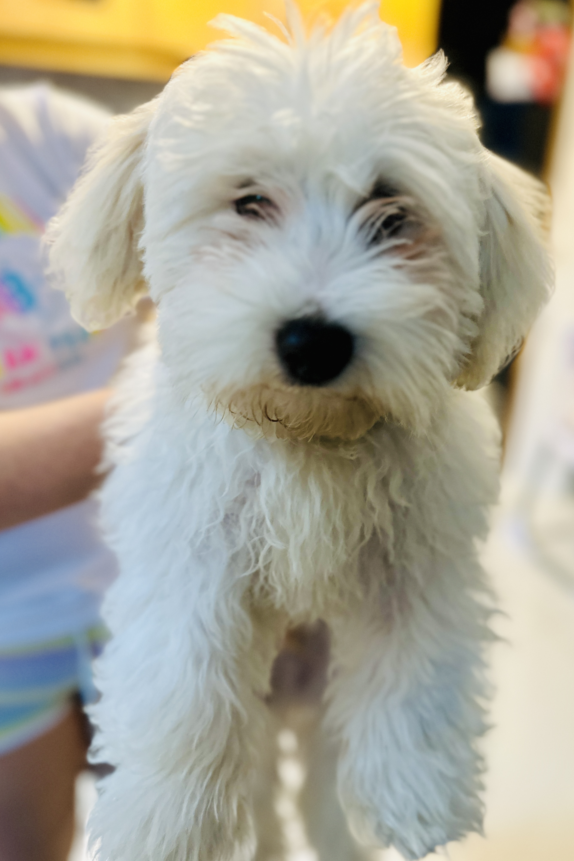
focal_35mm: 25
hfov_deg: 51.2
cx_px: 317
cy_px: 430
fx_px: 598
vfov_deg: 71.5
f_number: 1.78
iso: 400
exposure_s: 1/60
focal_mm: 6.86
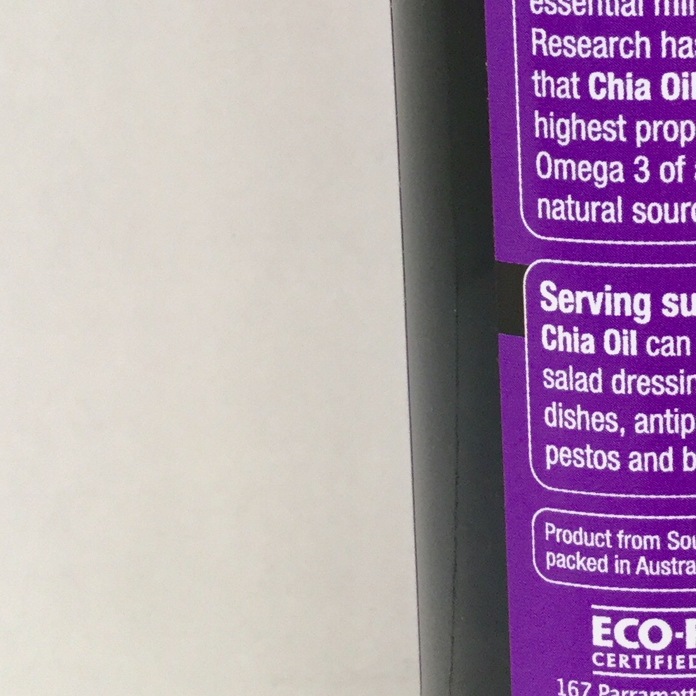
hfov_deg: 20.3
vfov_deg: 21.3
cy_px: 222
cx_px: 794
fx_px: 1843
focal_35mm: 81
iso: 80
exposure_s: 1/33
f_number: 2.4
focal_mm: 3.3
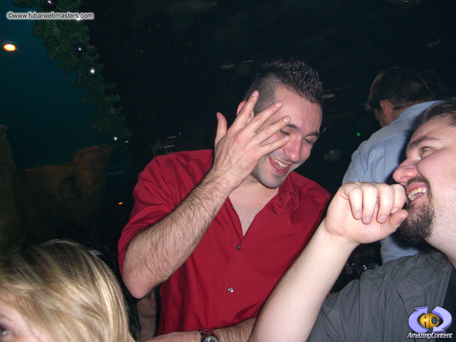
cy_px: 171
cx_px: 228
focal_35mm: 38
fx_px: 501
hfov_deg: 49.0
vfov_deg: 37.7
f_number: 2.8
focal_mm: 7.9
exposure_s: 1/60
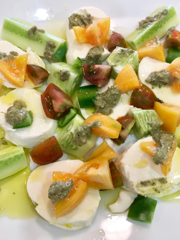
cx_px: 90
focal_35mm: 29
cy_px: 120
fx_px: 201
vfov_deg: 61.7
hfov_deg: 48.2
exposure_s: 1/15
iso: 32
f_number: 2.2
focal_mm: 4.15
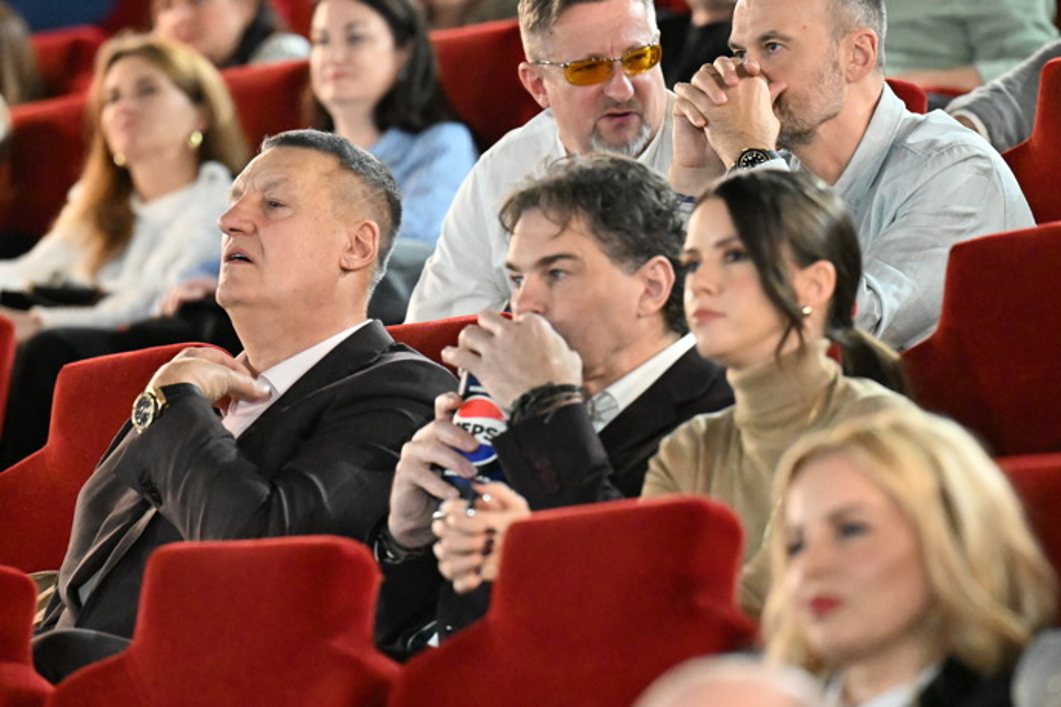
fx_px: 8841
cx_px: 530
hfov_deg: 6.9
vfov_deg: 4.6
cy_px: 354
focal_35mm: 300
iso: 12800
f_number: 3.5
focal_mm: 200
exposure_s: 1/50
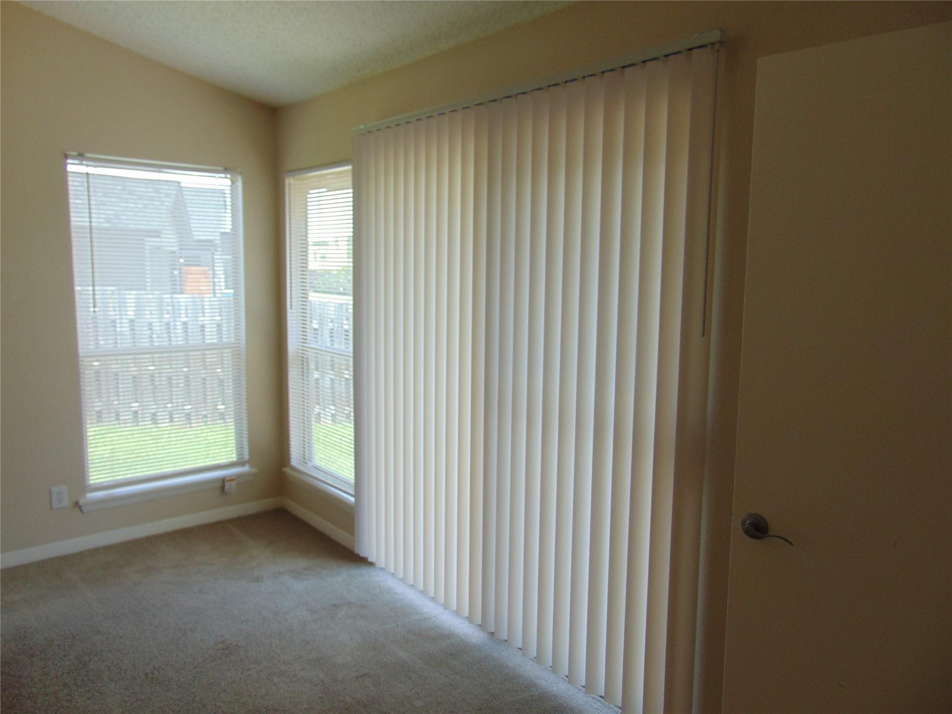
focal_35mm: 25
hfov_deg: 69.4
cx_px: 476
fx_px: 688
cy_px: 357
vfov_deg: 54.9
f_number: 3
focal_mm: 4.5
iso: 80
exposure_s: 1/125
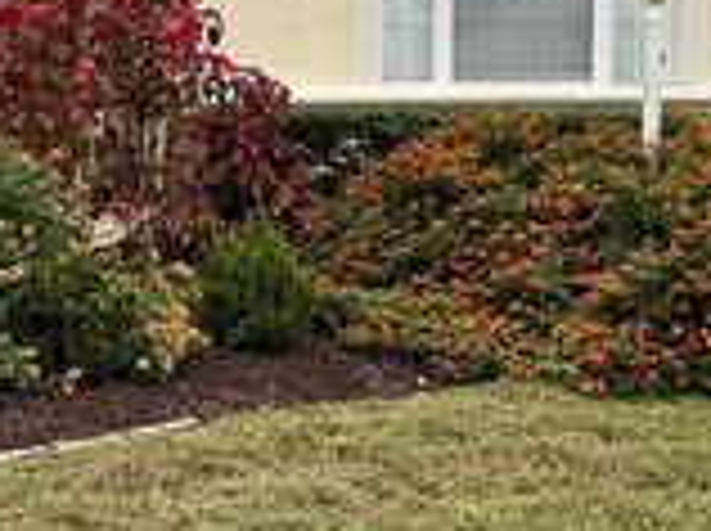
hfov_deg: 20.0
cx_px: -148
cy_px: 164
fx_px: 1887
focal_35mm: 92
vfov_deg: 16.0
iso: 16
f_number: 1.8
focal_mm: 3
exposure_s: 1/268
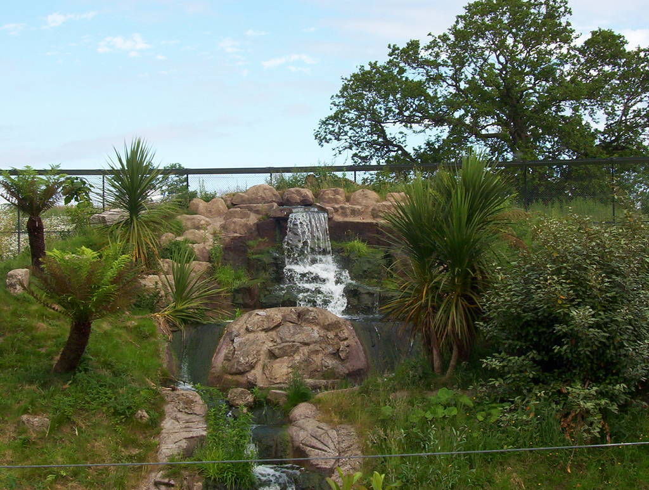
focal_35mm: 66
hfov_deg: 29.3
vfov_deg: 22.3
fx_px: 1240
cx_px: 324
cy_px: 245
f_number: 6.16
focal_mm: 8.74
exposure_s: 1/317
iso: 100
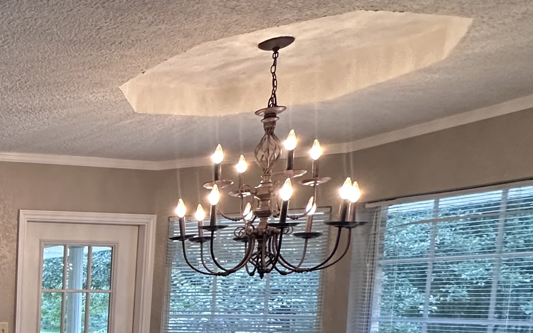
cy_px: 364
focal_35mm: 43
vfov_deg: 27.4
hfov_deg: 33.1
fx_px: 625
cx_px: -171
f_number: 2.2
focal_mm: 2.22
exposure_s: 1/120
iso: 250
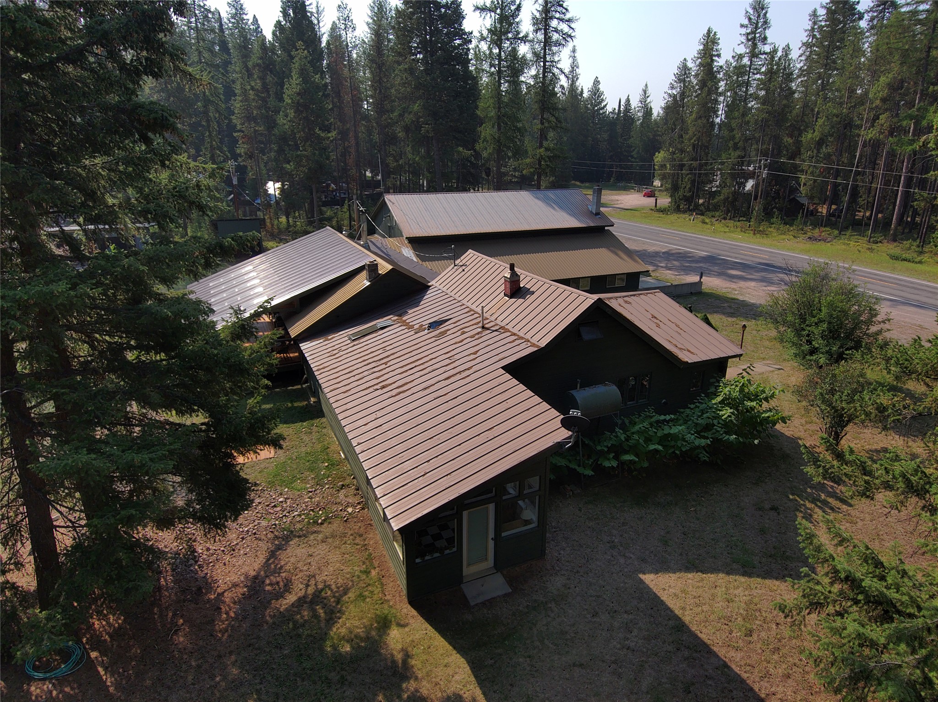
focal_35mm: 21
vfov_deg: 63.4
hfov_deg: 79.0
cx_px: 469
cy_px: 351
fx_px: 569
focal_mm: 3.7
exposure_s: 1/1066
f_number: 2.8
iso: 100
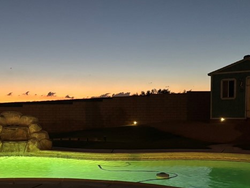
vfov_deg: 25.4
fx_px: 412
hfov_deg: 32.9
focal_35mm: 57
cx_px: 51
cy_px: 136
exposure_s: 1/30
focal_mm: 5.96
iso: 640
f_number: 1.6
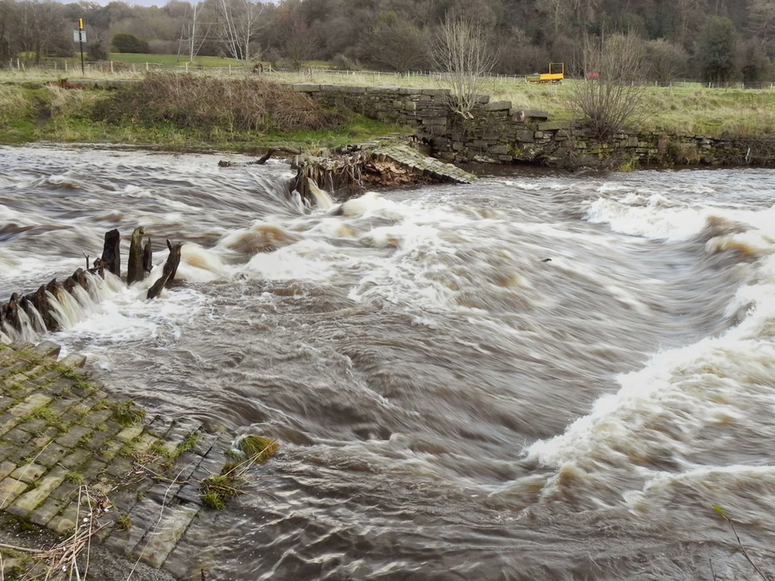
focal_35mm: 37
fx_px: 828
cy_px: 290
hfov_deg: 50.1
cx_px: 388
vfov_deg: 38.7
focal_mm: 6.6
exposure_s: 1/19
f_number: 8
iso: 160
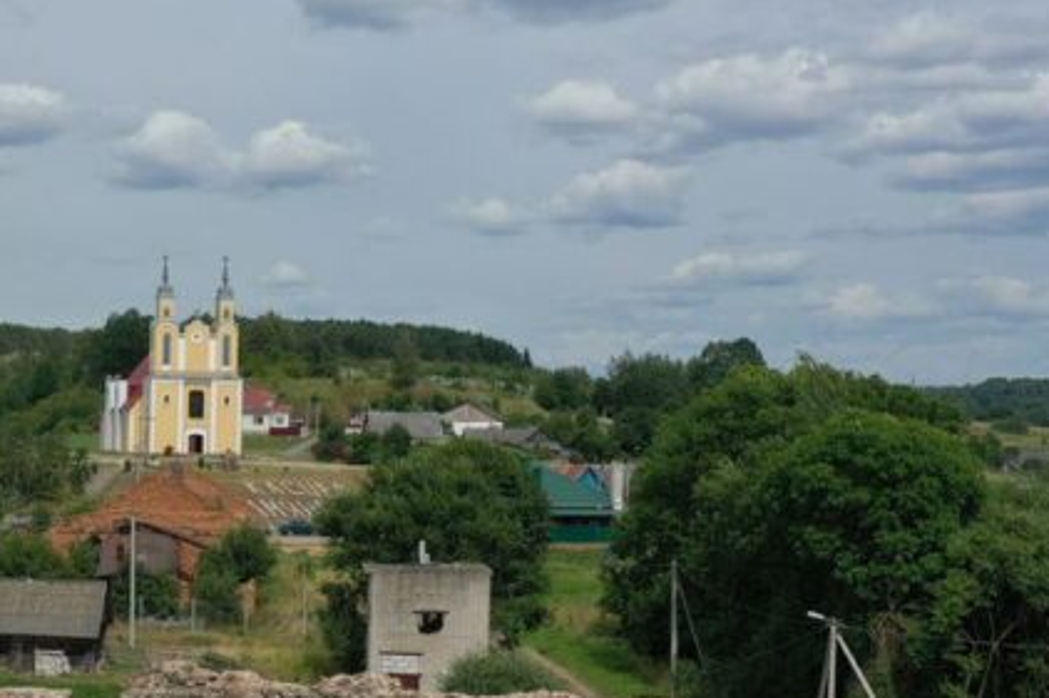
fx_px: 1981
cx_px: 32
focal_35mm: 68
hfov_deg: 28.1
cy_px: 488
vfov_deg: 19.9
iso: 100
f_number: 6.3
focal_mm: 10.26
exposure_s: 1/800
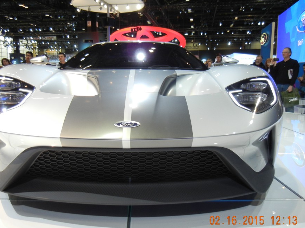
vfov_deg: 40.7
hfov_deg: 52.6
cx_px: 141
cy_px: 115
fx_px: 308
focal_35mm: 35
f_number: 3.5
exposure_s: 1/60
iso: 307
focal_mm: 5.4
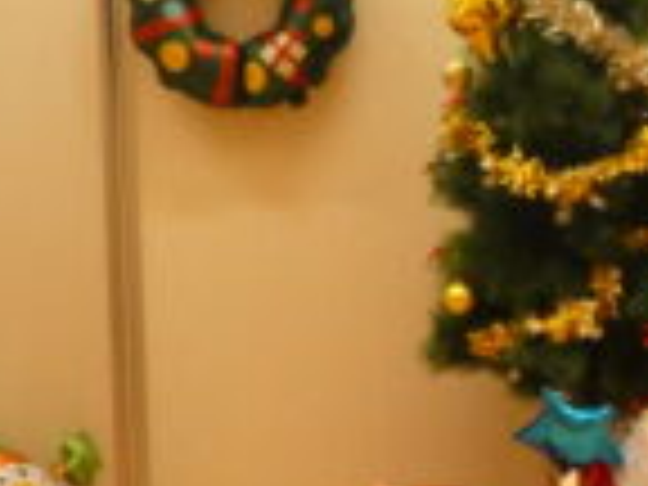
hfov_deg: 10.8
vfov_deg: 8.2
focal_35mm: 182
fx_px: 3407
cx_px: 623
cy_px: 340
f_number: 8
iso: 1600
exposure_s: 1/80
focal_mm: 12.5
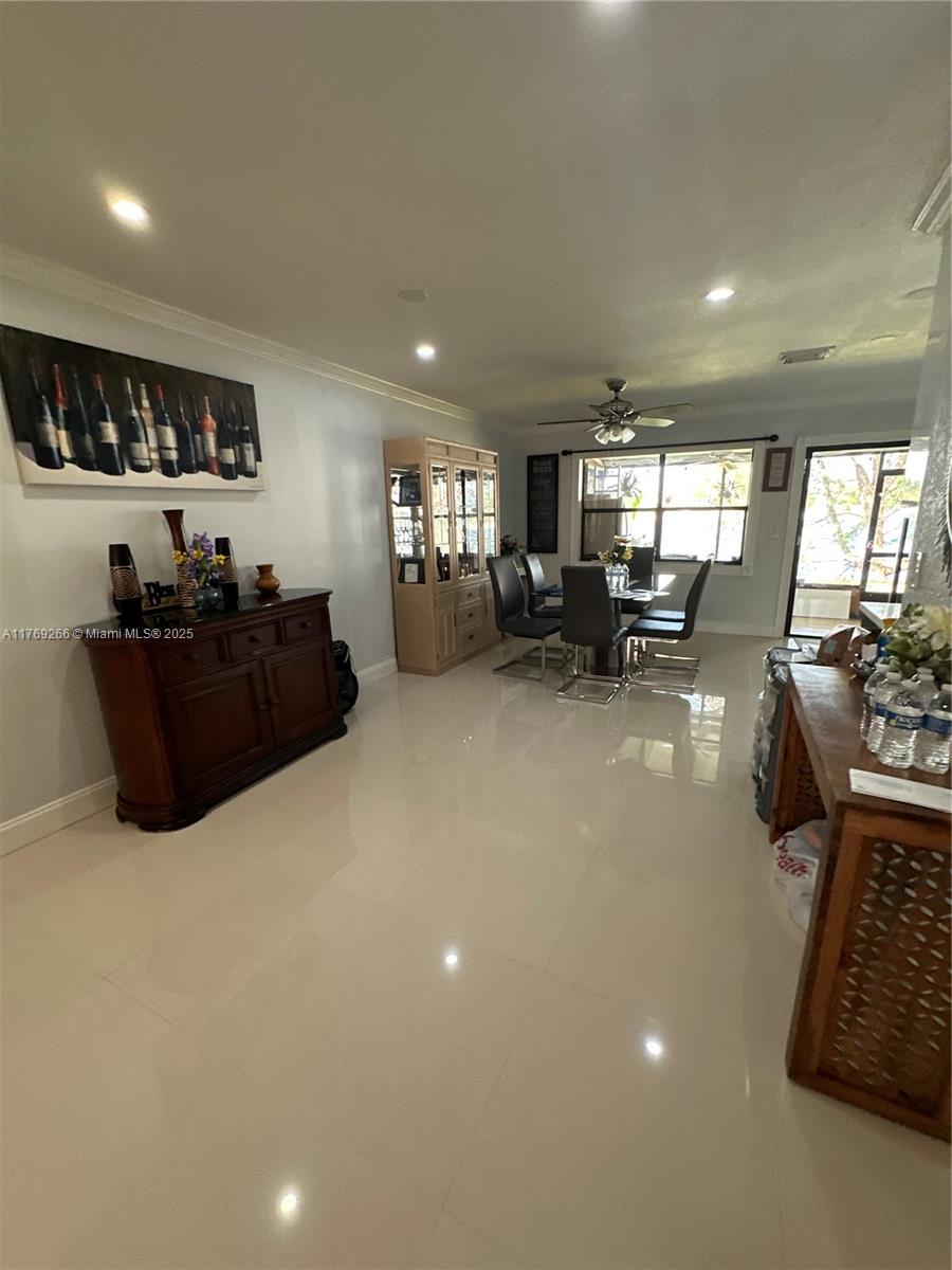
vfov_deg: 102.1
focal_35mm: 14
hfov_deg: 85.7
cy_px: 635
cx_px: 476
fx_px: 513
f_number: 2.2
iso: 320
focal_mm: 2.22
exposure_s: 1/60
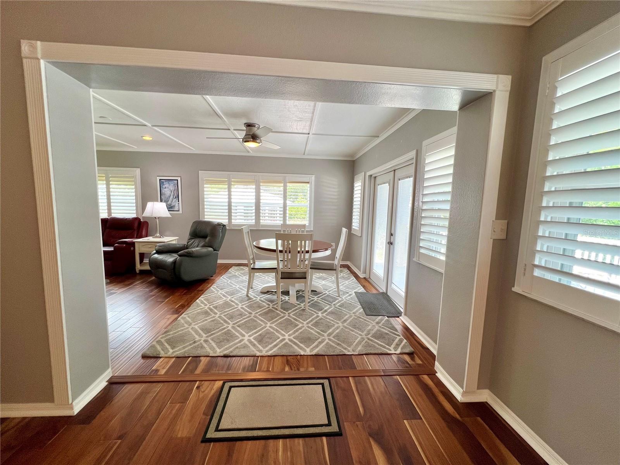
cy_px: 232
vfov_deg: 89.9
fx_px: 233
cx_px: 310
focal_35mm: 13
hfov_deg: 106.2
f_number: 1.8
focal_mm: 1.57
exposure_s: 1/120
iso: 64
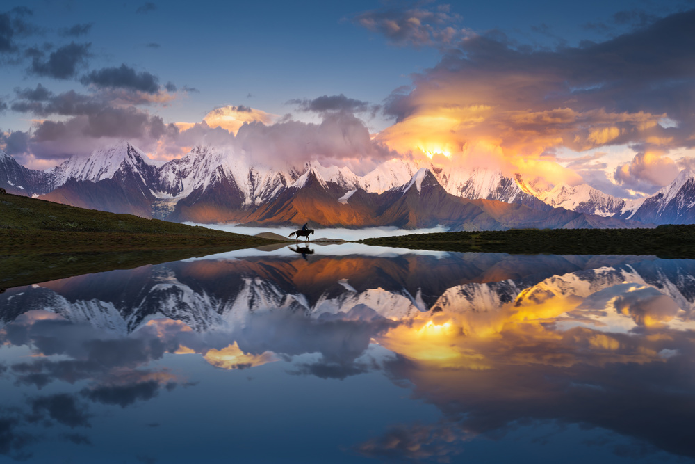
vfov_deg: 39.4
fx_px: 647
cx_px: 348
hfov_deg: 56.5
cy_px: 232
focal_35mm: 34
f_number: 16
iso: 31
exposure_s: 1/2
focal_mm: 33.5
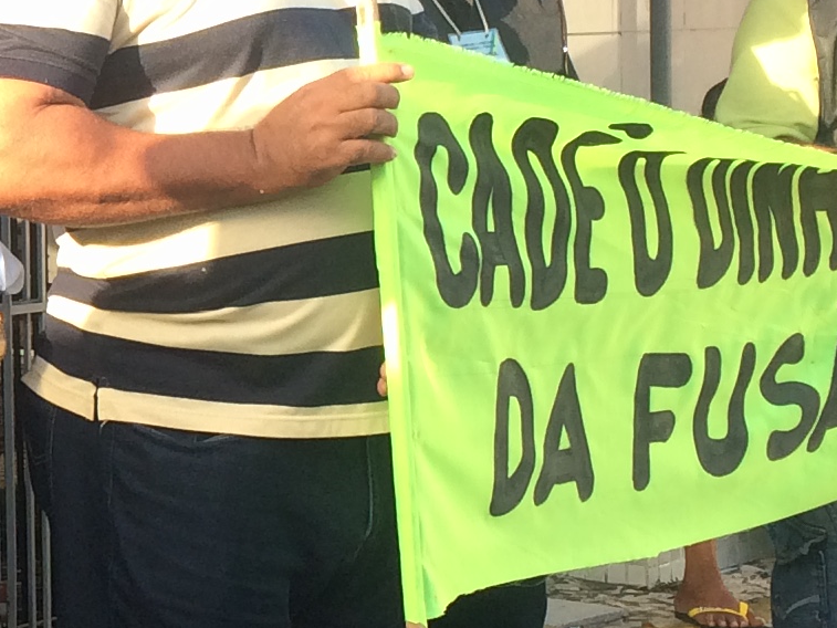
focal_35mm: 125
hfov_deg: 14.8
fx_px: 3023
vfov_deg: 11.8
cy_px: 218
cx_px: -358
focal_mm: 4.15
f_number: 2.2
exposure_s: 1/265
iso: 32
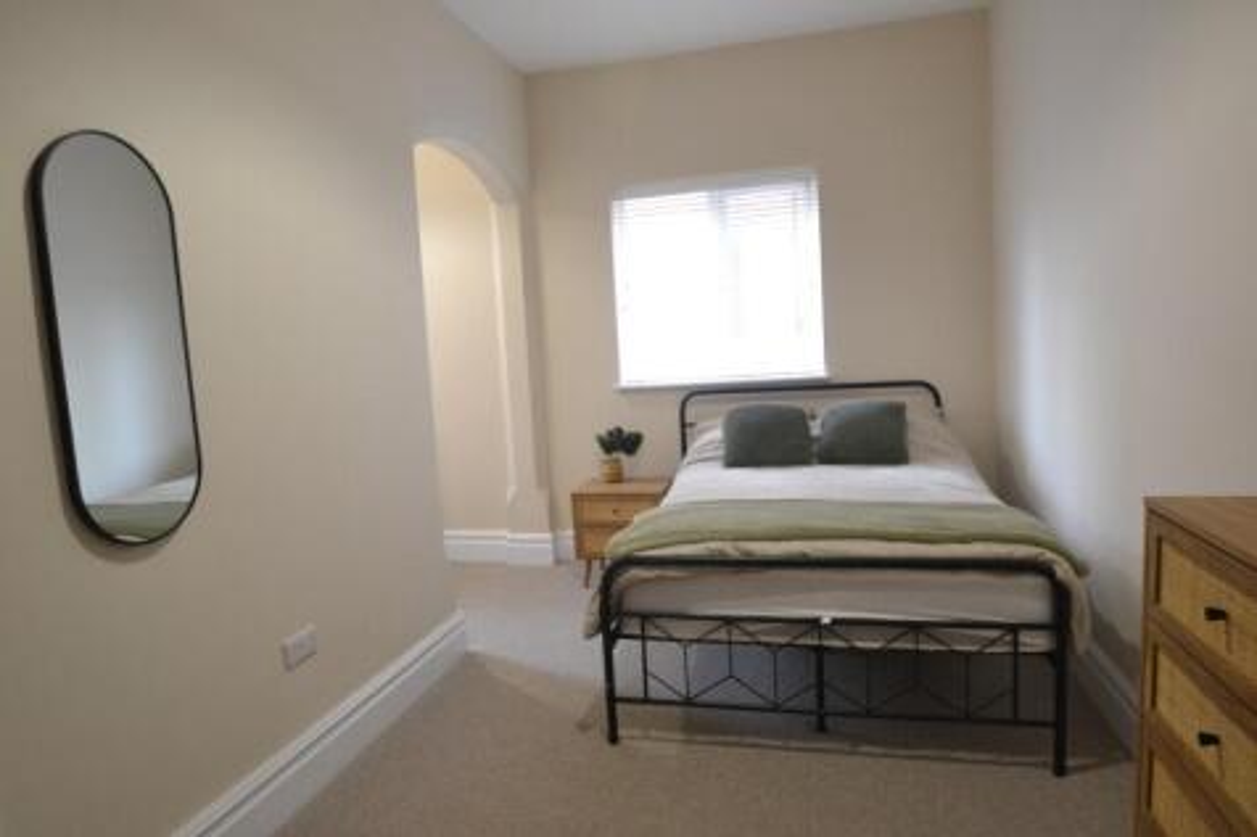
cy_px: 418
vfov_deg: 59.5
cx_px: 628
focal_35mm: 21
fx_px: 733
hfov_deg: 81.2
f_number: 3.8
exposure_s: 1/60
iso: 1600
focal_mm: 14
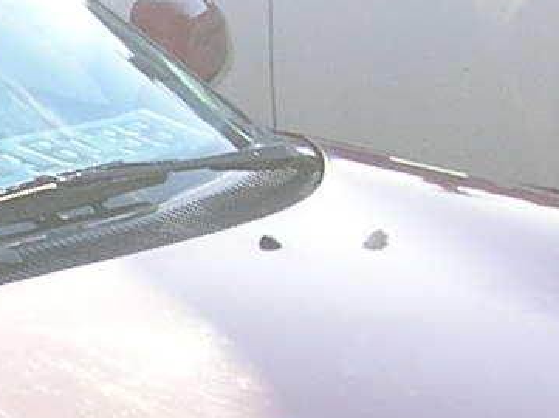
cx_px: -283
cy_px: 396
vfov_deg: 5.6
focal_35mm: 266
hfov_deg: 7.3
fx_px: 4291
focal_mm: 6.9
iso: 50
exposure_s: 1/267
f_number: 2.8
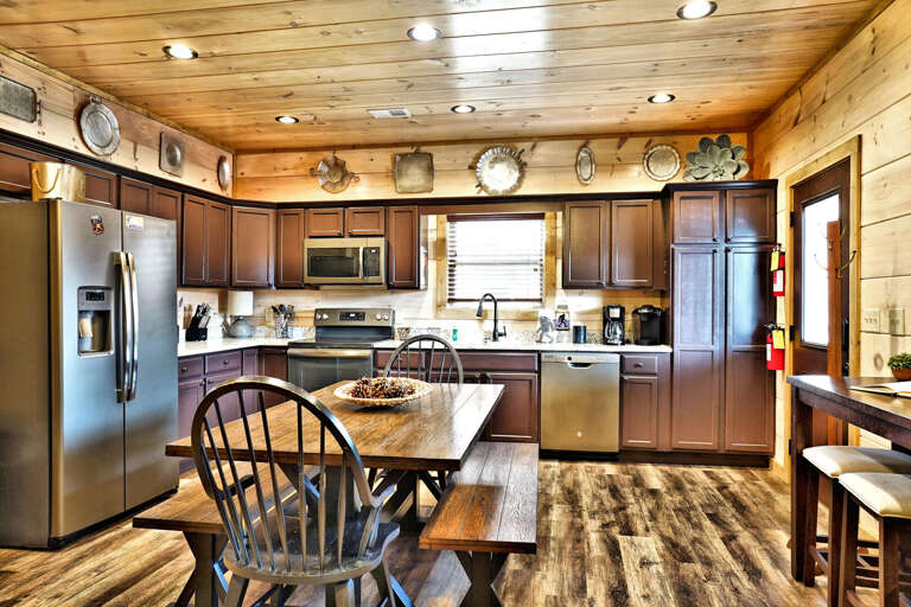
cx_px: 456
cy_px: 304
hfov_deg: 73.7
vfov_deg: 53.1
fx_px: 607
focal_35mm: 24
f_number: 7.1
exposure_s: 1/1.6
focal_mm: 16
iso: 320
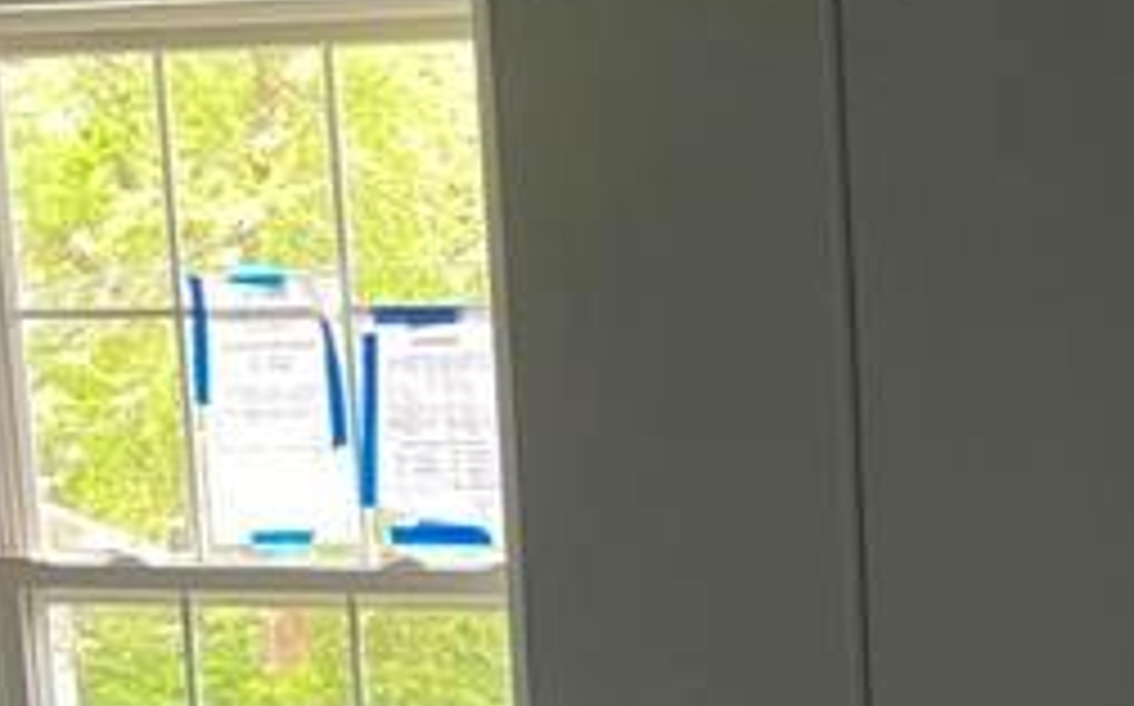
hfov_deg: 17.8
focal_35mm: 112
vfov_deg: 11.3
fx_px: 3458
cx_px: 1318
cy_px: 1012
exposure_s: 1/62
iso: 125
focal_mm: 4.2
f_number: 1.6
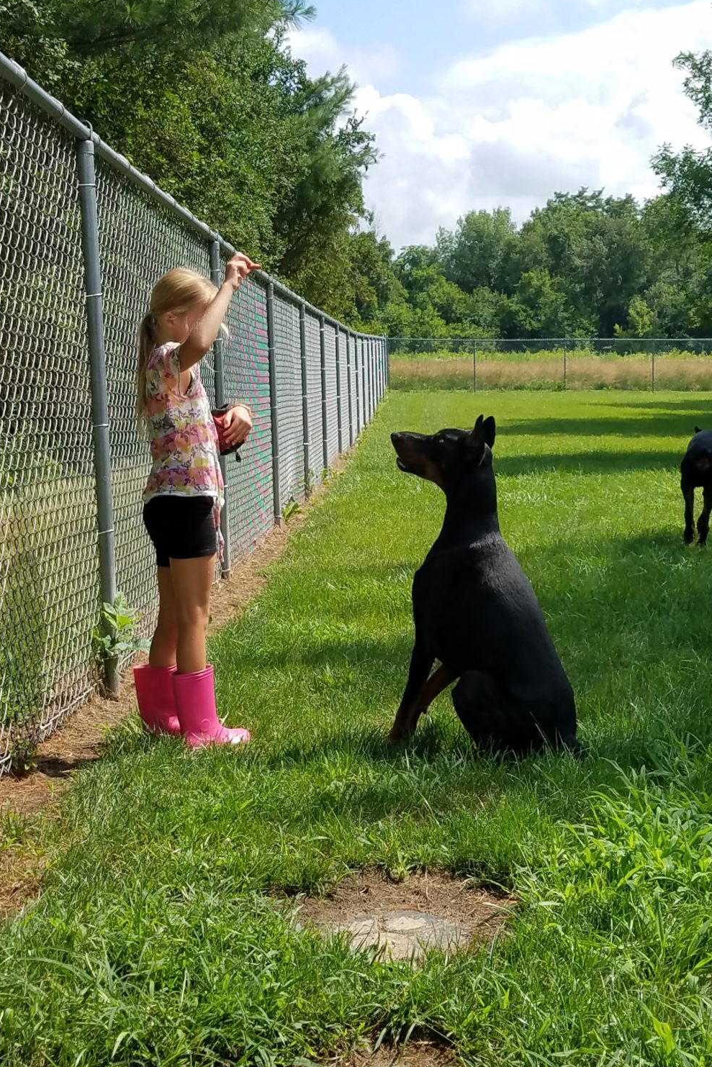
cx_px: 393
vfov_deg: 65.5
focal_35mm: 28
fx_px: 830
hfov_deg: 46.3
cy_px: 543
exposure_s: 1/1908
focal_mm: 4.2
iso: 50
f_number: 1.7
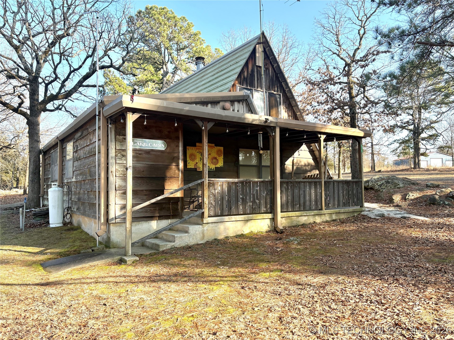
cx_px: 227
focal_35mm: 26
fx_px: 341
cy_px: 170
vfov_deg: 53.1
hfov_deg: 67.3
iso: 50
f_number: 1.6
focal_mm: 5.96
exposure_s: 1/552
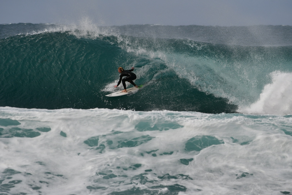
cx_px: 146
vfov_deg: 3.4
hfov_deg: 5.1
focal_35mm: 405
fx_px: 3285
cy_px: 98
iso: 320
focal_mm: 270
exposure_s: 1/2000
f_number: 8
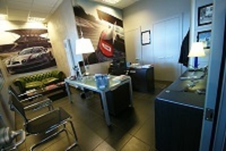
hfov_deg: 100.4
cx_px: 113
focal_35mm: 15
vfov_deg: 77.2
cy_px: 76
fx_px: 94
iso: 400
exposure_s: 1/30
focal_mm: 10
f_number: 3.5
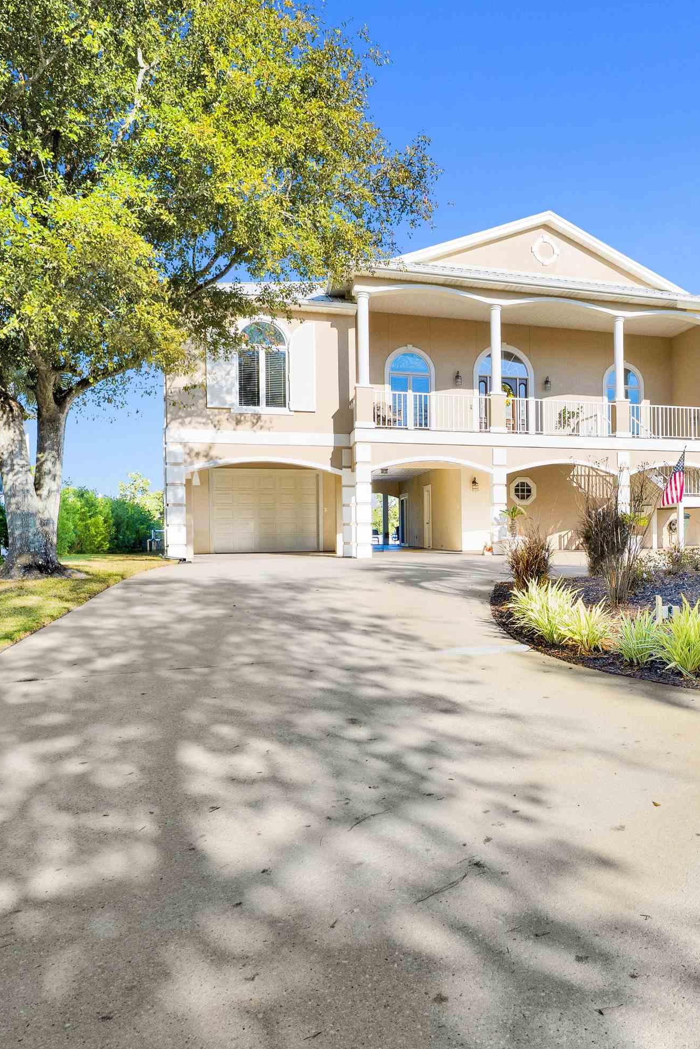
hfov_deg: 47.7
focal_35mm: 26
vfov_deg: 69.8
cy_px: 537
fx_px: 752
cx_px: 541
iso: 500
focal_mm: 16.5
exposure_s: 1/800
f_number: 11
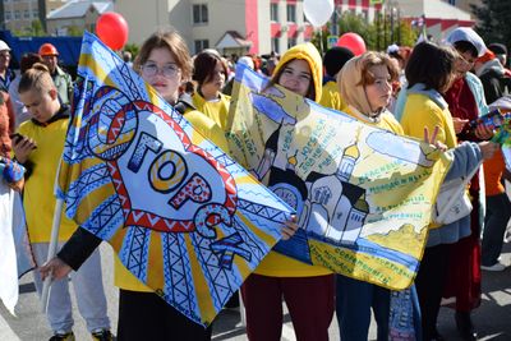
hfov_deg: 33.4
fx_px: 852
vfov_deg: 22.6
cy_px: 170
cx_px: 256
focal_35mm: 60
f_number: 6.3
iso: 400
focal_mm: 40
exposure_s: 1/1600
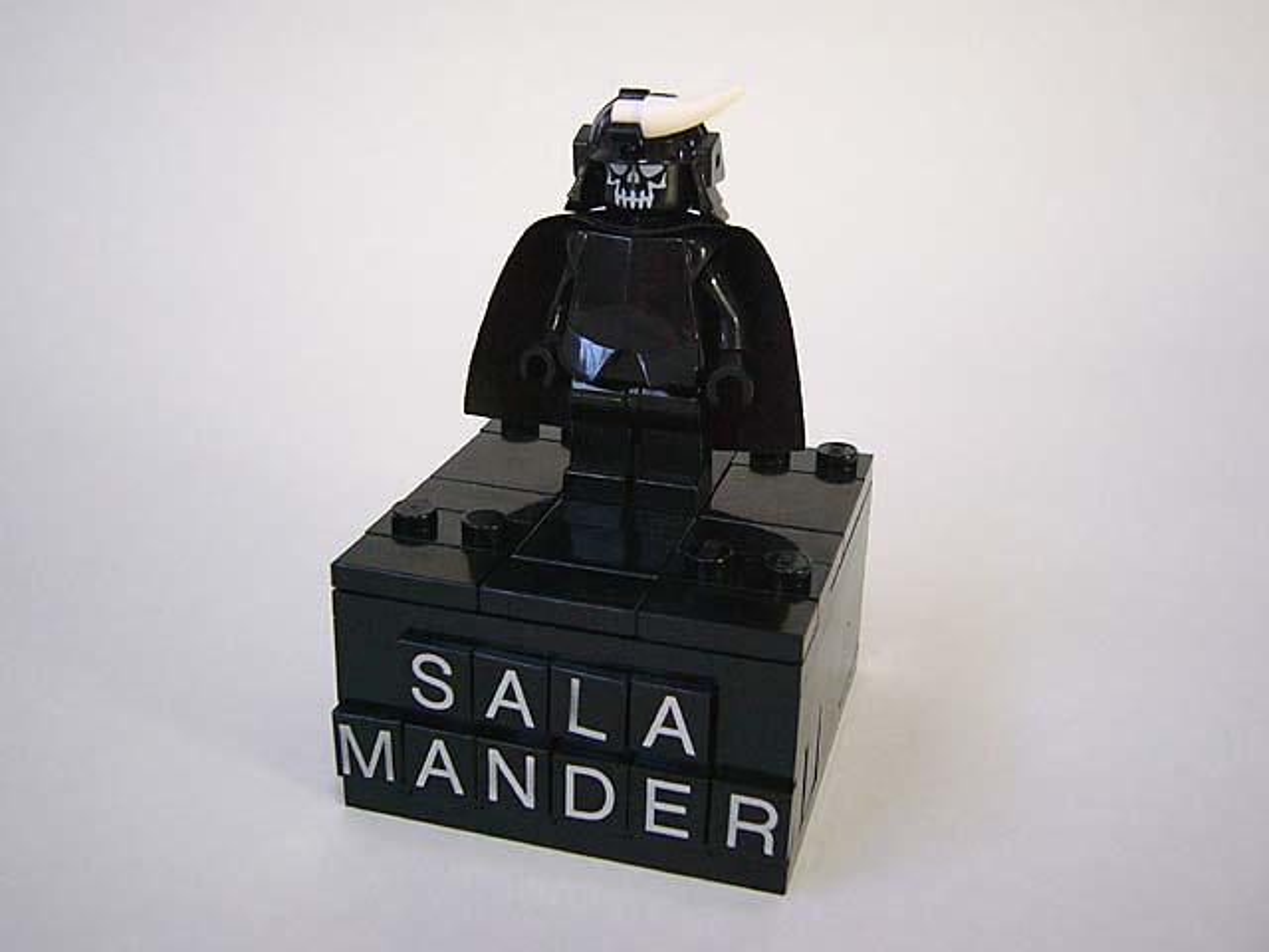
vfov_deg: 40.7
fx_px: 1283
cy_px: 476
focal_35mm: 35
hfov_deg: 52.6
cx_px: 634
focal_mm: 5.8
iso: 200
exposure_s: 1/15
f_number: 2.8
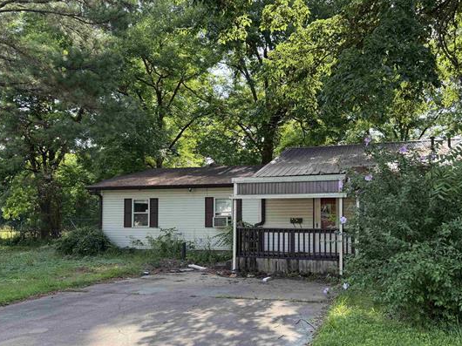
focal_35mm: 29
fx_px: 387
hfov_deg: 61.3
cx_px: 271
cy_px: 207
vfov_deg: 47.9
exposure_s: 1/593
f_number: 1.78
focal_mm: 6.76
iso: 100
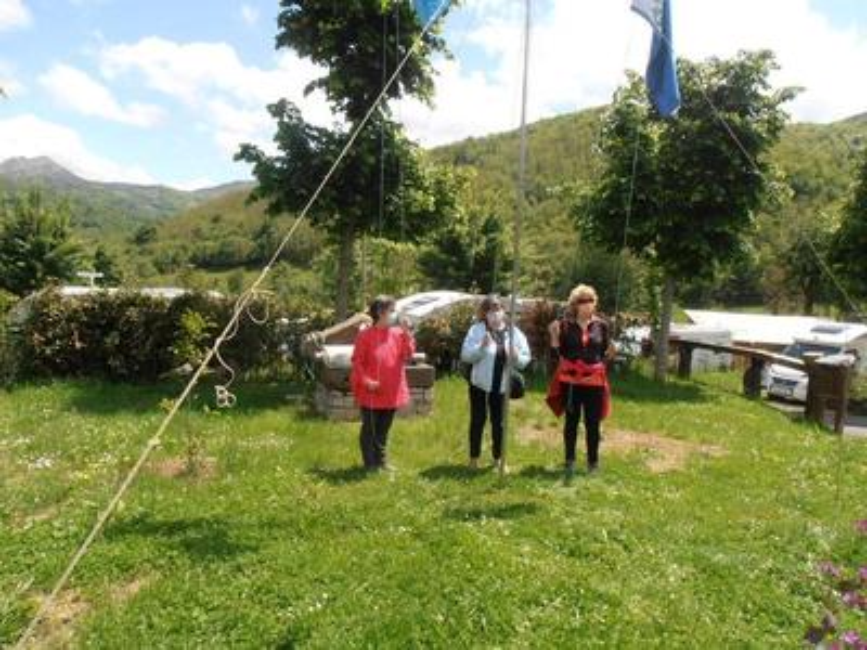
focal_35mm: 24
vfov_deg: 56.8
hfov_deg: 71.6
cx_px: 434
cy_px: 325
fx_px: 601
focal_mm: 4.2
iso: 200
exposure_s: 1/320
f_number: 7.9
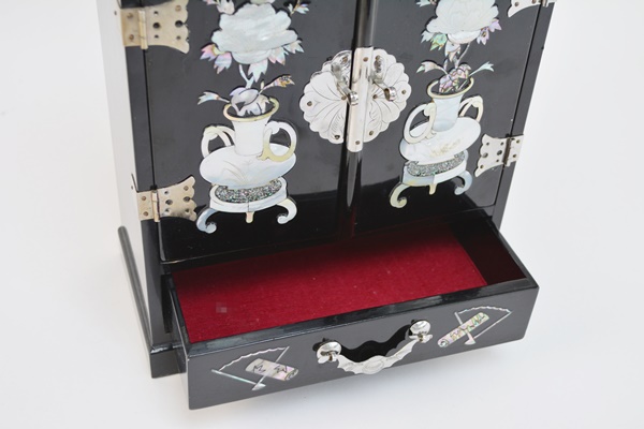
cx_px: 322
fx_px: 859
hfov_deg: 41.1
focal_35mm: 48
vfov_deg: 28.1
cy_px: 214
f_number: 5.6
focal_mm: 32
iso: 250
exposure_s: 1/125
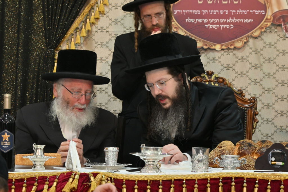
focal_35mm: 138
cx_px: 144
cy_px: 96
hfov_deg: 14.9
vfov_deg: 9.9
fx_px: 1104
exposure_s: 1/200
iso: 500
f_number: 7.1
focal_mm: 92
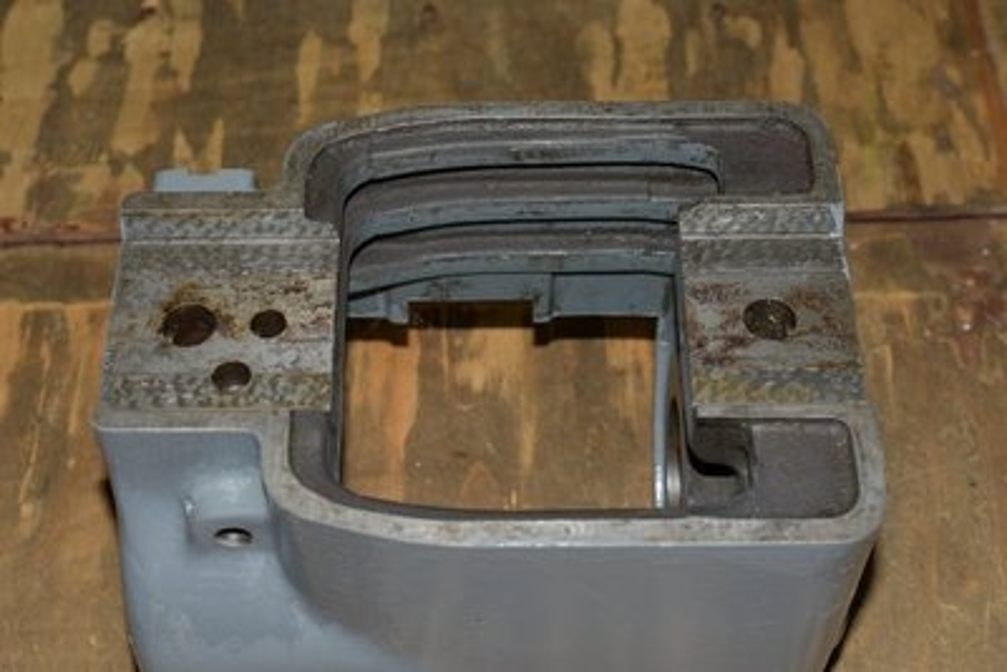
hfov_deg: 33.4
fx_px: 1679
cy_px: 336
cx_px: 504
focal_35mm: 60
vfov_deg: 22.6
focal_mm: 40
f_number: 5.6
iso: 250
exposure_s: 1/100
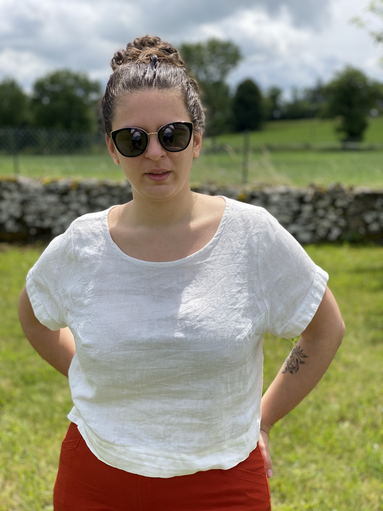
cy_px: 256
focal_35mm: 52
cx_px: 192
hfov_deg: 28.0
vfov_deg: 36.8
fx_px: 767
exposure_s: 1/1043
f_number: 2
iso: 20
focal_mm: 6
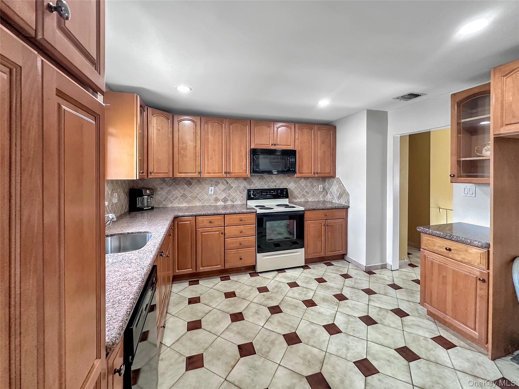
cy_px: 194
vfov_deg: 85.7
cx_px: 260
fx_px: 210
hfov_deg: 102.1
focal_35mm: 14
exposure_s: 1/120
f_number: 2.2
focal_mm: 2.22
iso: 250
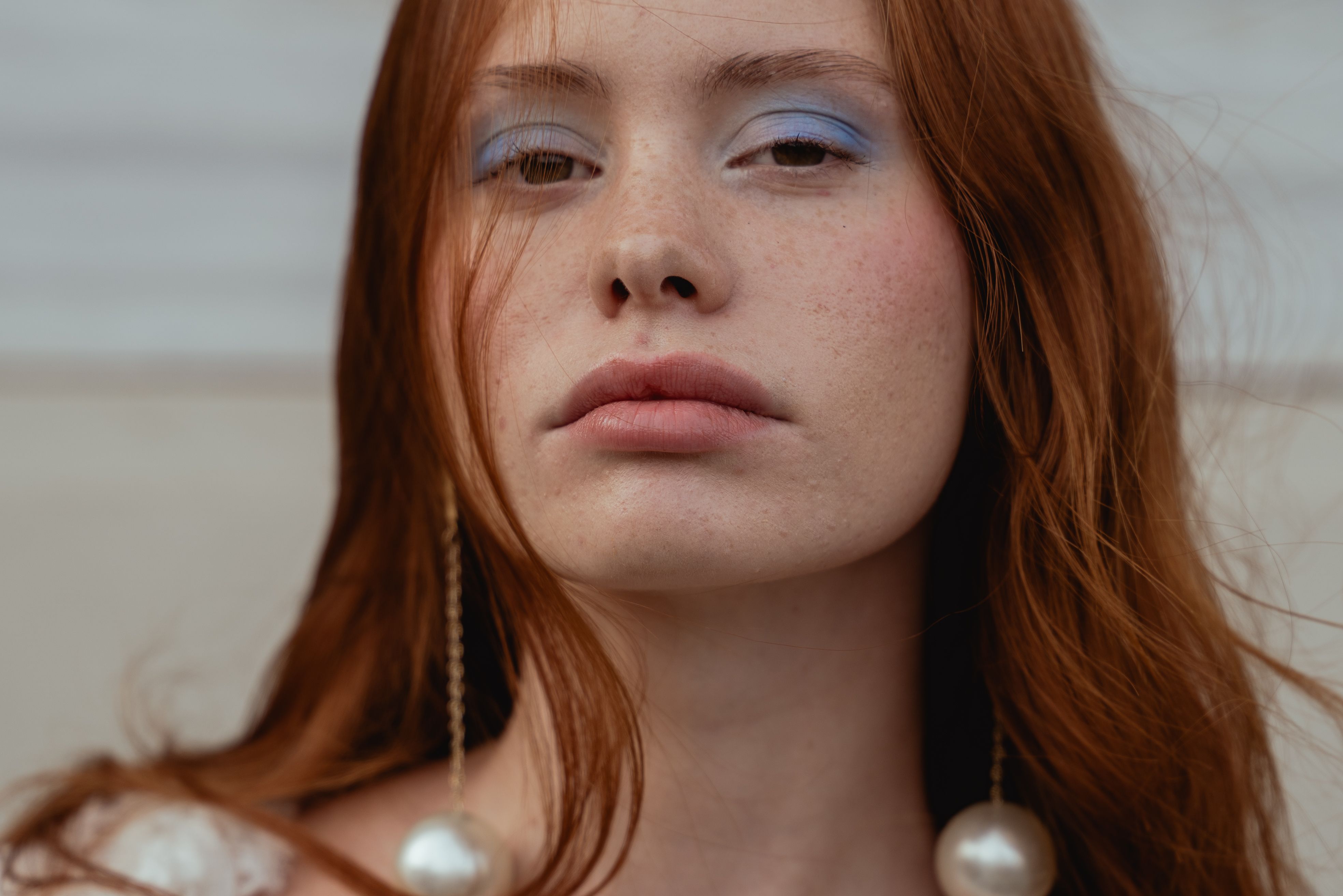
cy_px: 448
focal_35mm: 105
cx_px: 672
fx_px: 3917
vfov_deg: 13.0
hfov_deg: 19.5
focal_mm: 70
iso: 50
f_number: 2.8
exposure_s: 1/400
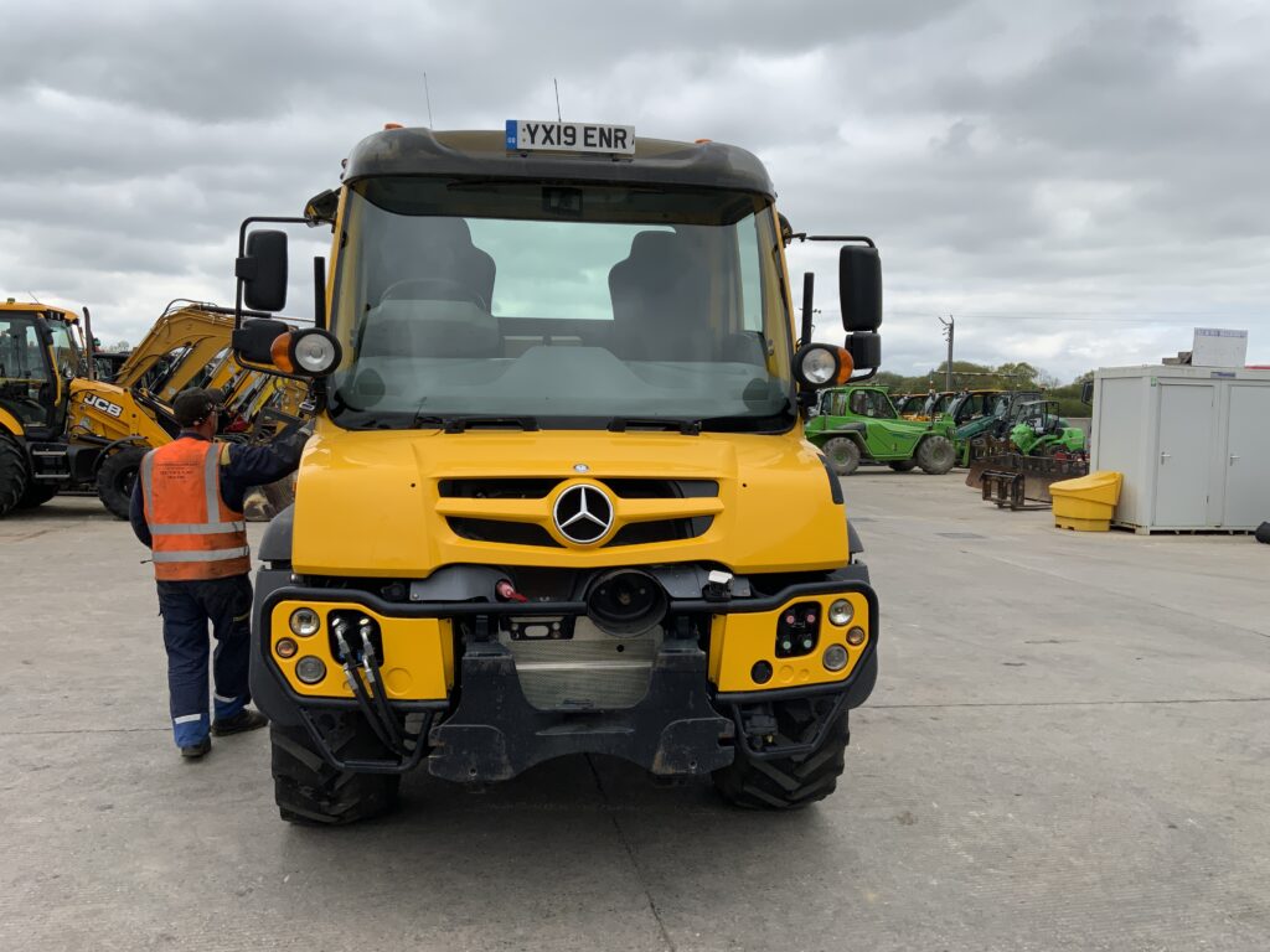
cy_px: 476
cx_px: 635
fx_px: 1064
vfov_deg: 48.2
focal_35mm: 29
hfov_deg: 61.7
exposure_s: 1/1412
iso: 16
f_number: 1.8
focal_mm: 3
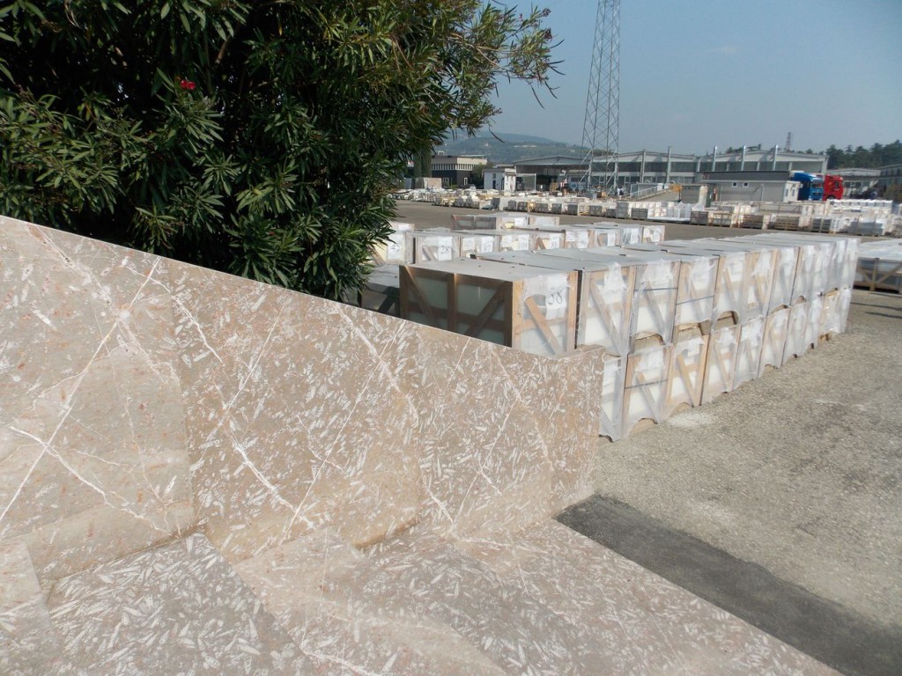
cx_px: 451
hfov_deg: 73.9
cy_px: 338
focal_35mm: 23
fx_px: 599
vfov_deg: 58.9
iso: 80
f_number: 9.9
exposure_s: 1/200
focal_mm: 4
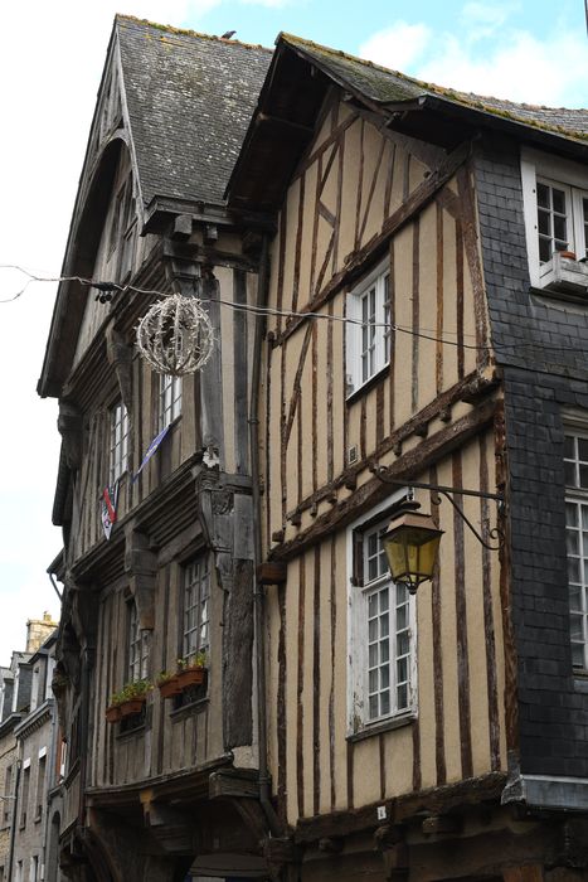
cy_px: 441
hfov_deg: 27.0
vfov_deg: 39.6
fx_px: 1224
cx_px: 294
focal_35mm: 50
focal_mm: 50
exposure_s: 1/800
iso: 640
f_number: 6.3
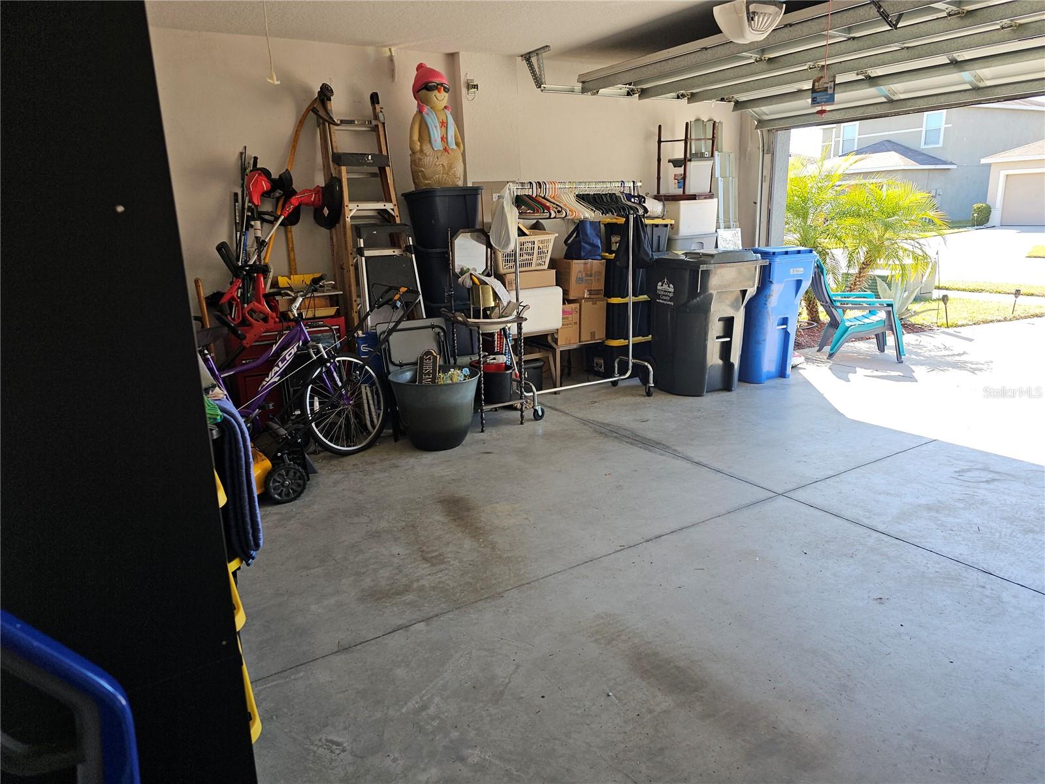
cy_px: 392
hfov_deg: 73.9
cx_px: 522
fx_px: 694
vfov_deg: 58.9
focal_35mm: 23
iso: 25
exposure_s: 1/120
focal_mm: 6.3
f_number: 1.7
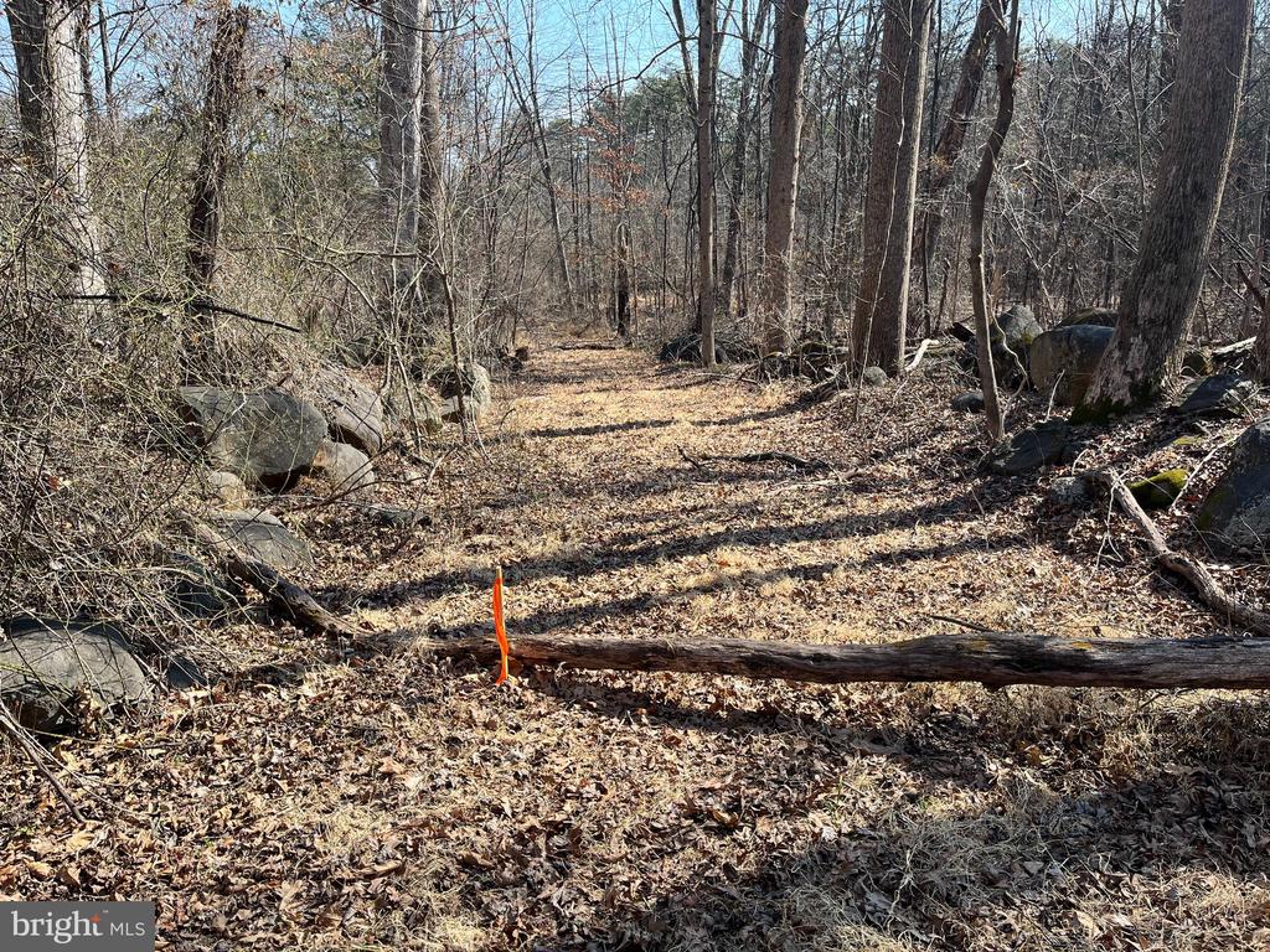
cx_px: 635
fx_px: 954
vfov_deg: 53.1
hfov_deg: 67.3
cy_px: 476
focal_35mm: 26
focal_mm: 5.1
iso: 50
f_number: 1.6
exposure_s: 1/975
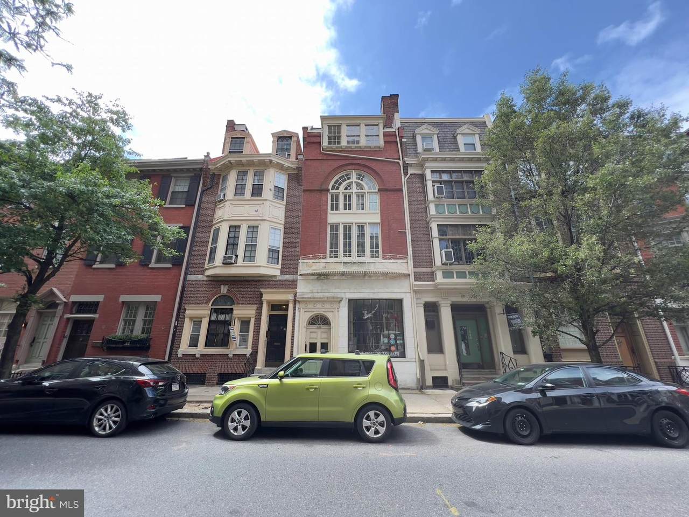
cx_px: 344
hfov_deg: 106.2
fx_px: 259
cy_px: 258
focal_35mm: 13
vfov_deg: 89.9
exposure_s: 1/338
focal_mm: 1.57
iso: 32
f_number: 1.8
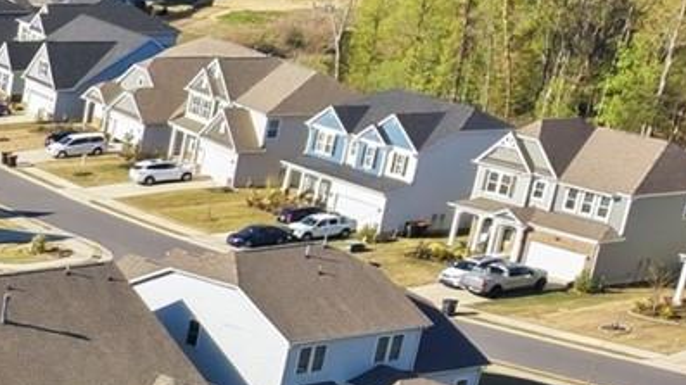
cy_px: 767
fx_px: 2455
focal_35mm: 135
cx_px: -840
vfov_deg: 8.5
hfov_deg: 13.0
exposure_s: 1/5000
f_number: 1.8
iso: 270
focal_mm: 8.7
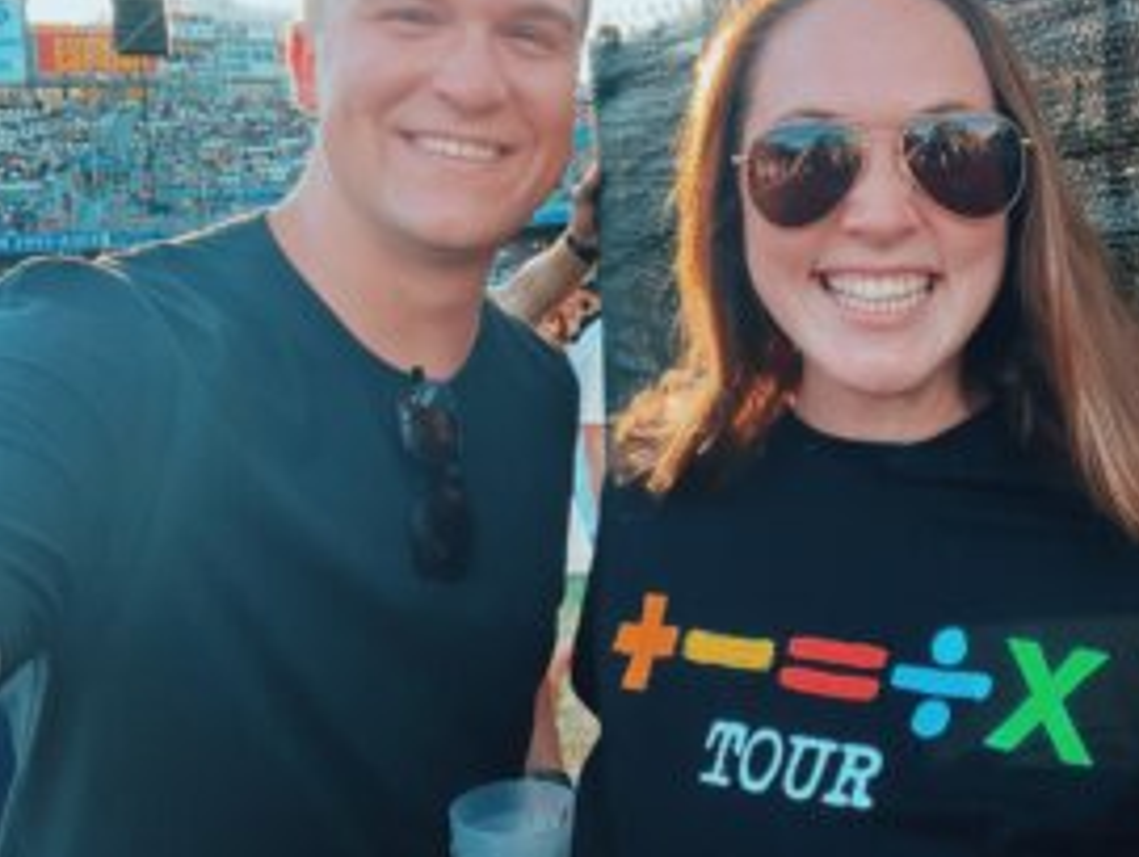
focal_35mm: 31
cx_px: 763
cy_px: 330
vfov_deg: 45.2
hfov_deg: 57.0
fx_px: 1021
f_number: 2.2
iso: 40
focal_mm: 2.71
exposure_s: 1/121
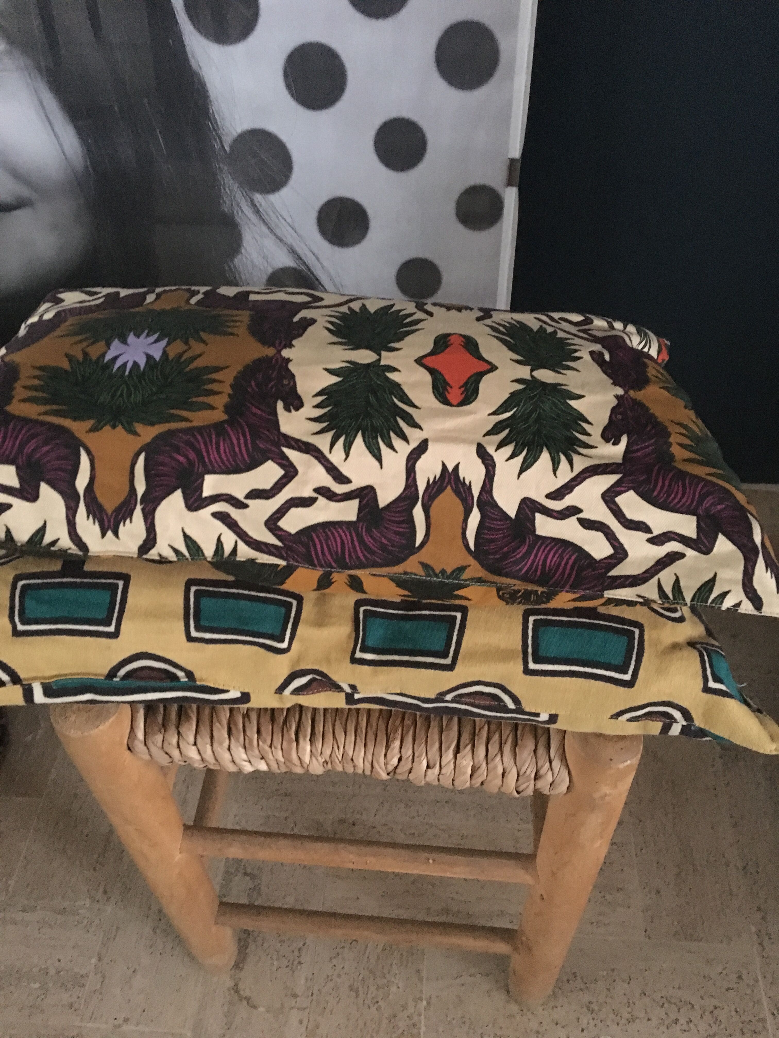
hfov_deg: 48.2
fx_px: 870
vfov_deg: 61.7
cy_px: 519
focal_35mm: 29
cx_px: 390
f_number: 2.2
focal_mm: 4.15
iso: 640
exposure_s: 1/17
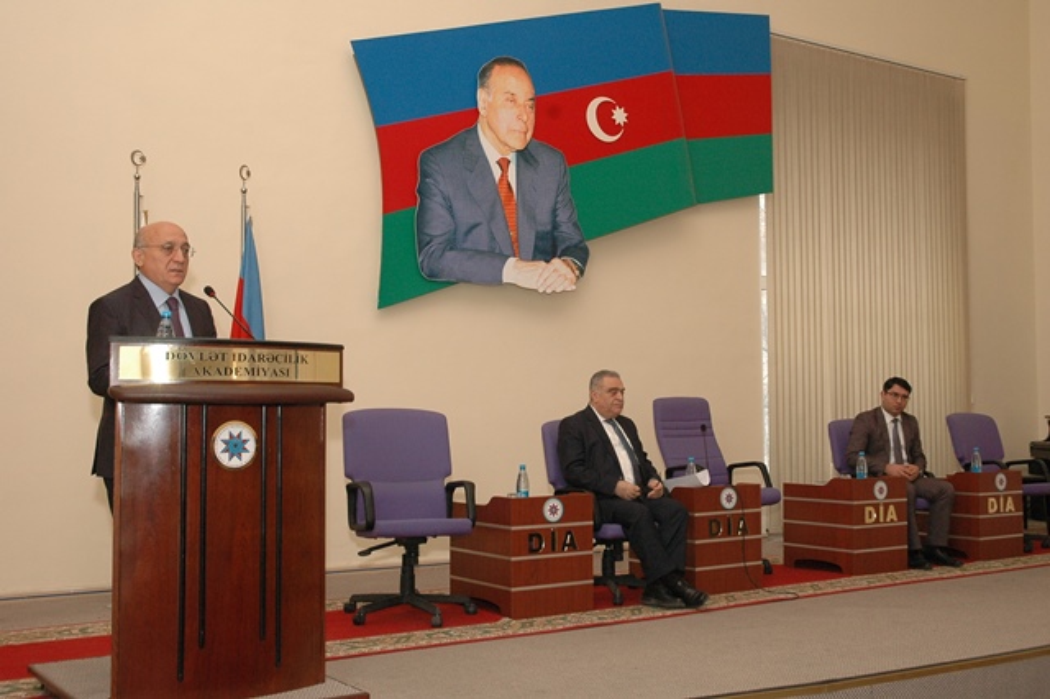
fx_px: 1181
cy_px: 350
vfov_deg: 33.0
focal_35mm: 40
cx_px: 525
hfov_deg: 47.9
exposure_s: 1/100
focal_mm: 27
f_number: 6.3
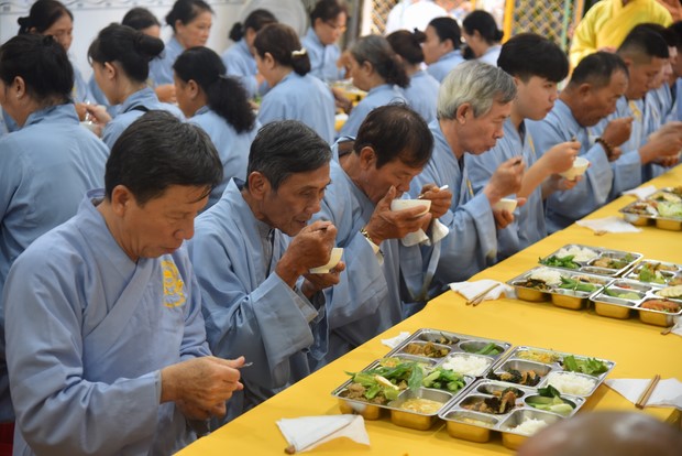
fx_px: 1478
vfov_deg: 17.5
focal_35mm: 78
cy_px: 228
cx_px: 341
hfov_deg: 26.0
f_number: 4
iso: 560
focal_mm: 78
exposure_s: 1/60
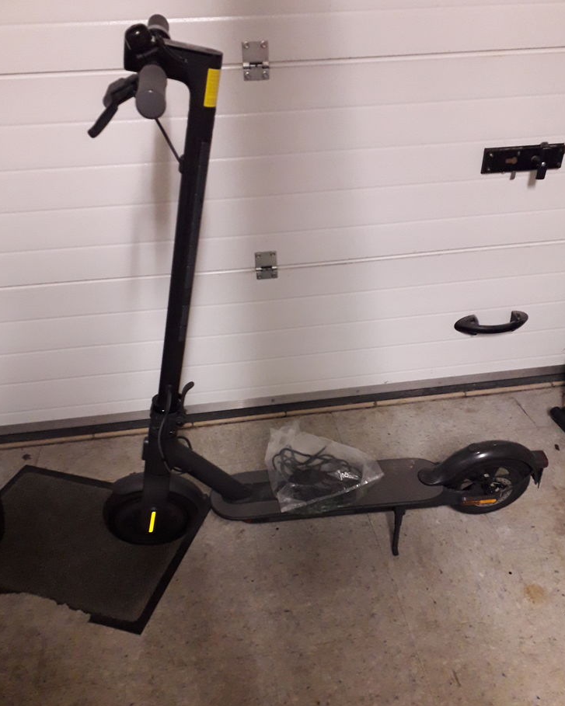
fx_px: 606
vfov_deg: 60.4
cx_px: 287
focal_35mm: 29
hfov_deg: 50.0
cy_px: 376
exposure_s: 1/25
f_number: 1.9
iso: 320
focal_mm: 3.6
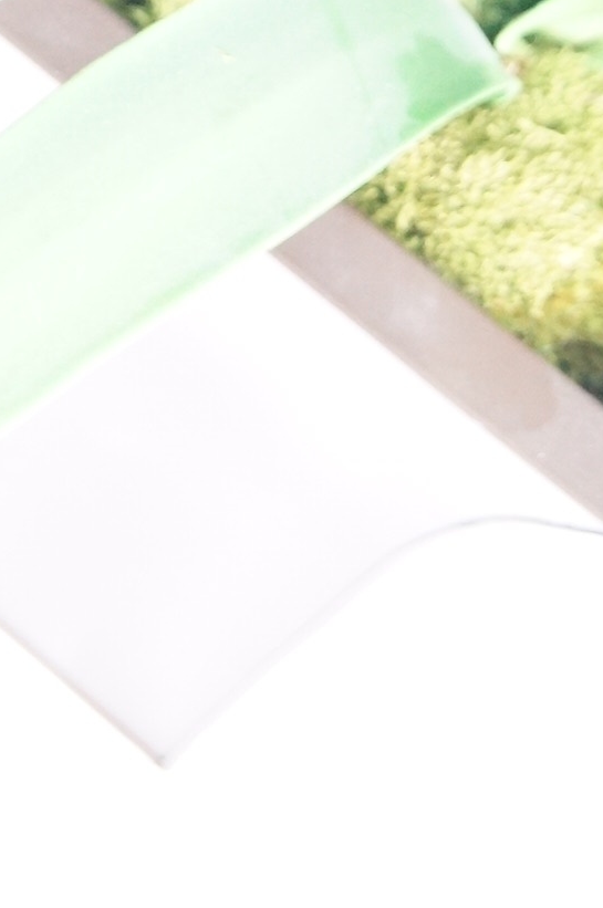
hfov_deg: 8.7
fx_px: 3943
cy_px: -240
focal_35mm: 156
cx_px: 638
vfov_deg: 12.8
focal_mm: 35
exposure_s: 1/25
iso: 3200
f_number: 5
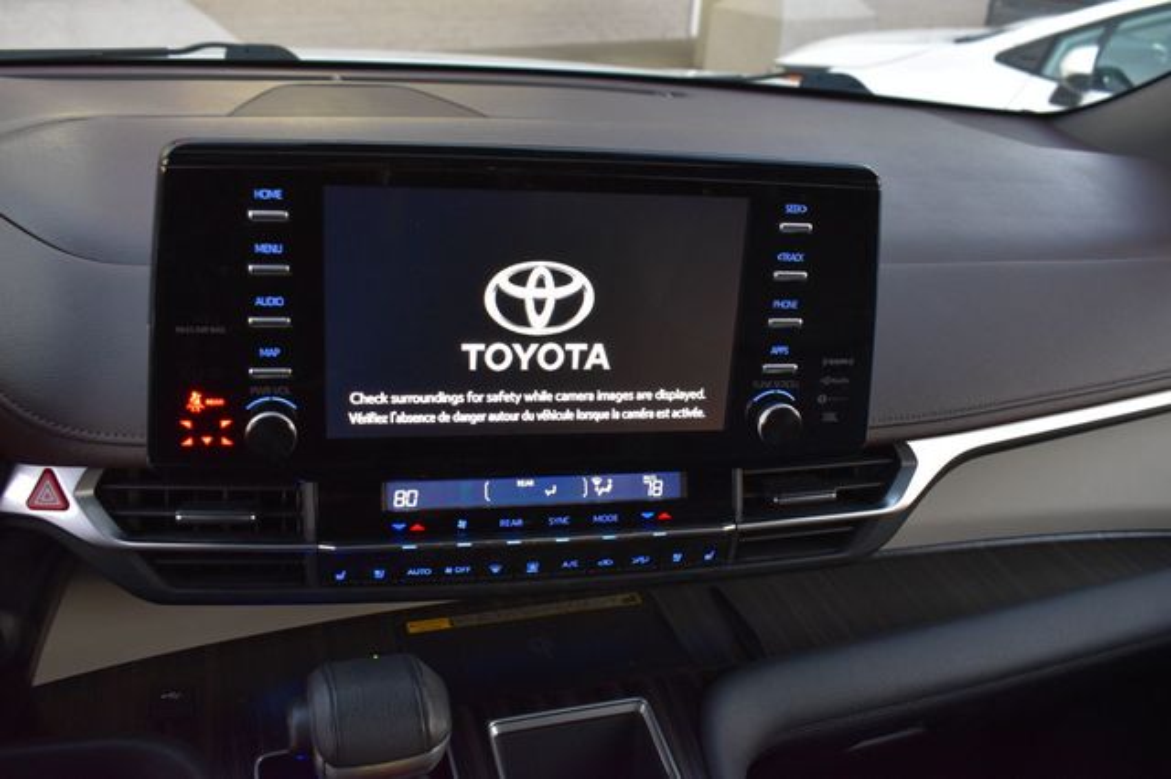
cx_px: 586
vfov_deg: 39.9
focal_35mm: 33
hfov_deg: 57.2
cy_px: 390
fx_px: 1073
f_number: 6.3
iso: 1400
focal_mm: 22
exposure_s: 1/15
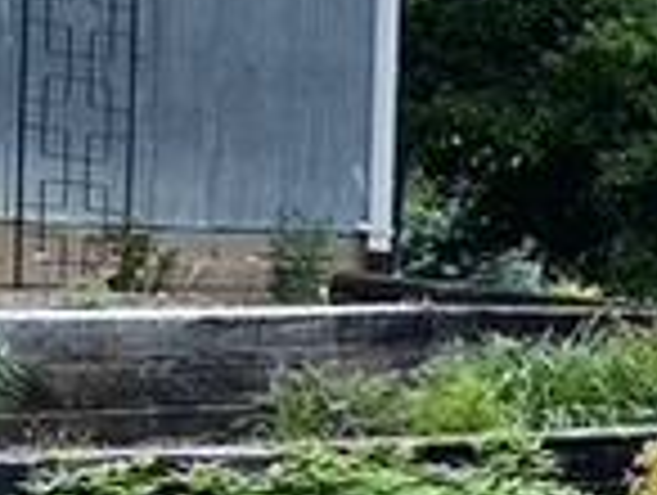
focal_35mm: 166
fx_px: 3156
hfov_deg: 9.6
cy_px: 495
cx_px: 1861
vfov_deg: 8.9
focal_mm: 4.25
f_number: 1.8
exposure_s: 1/576
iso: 32
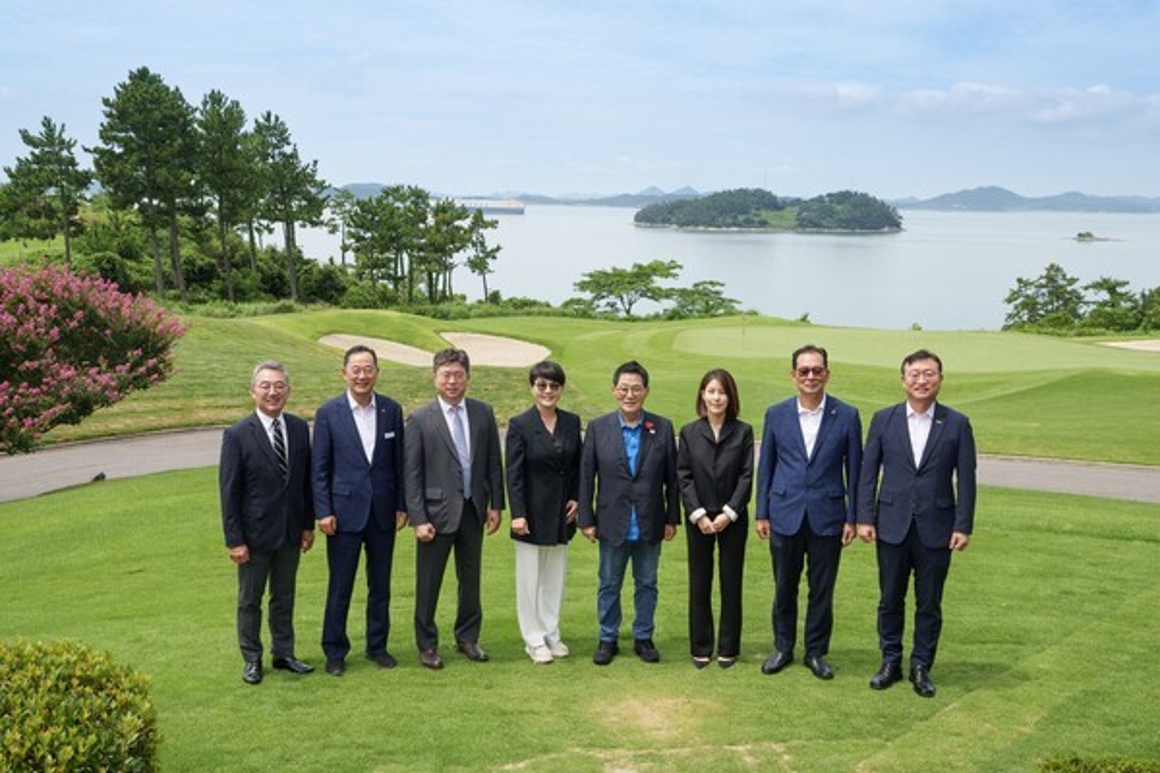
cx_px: 580
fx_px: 1160
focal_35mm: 36
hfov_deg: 53.1
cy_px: 386
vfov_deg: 36.9
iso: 125
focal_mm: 36
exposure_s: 1/200
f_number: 9
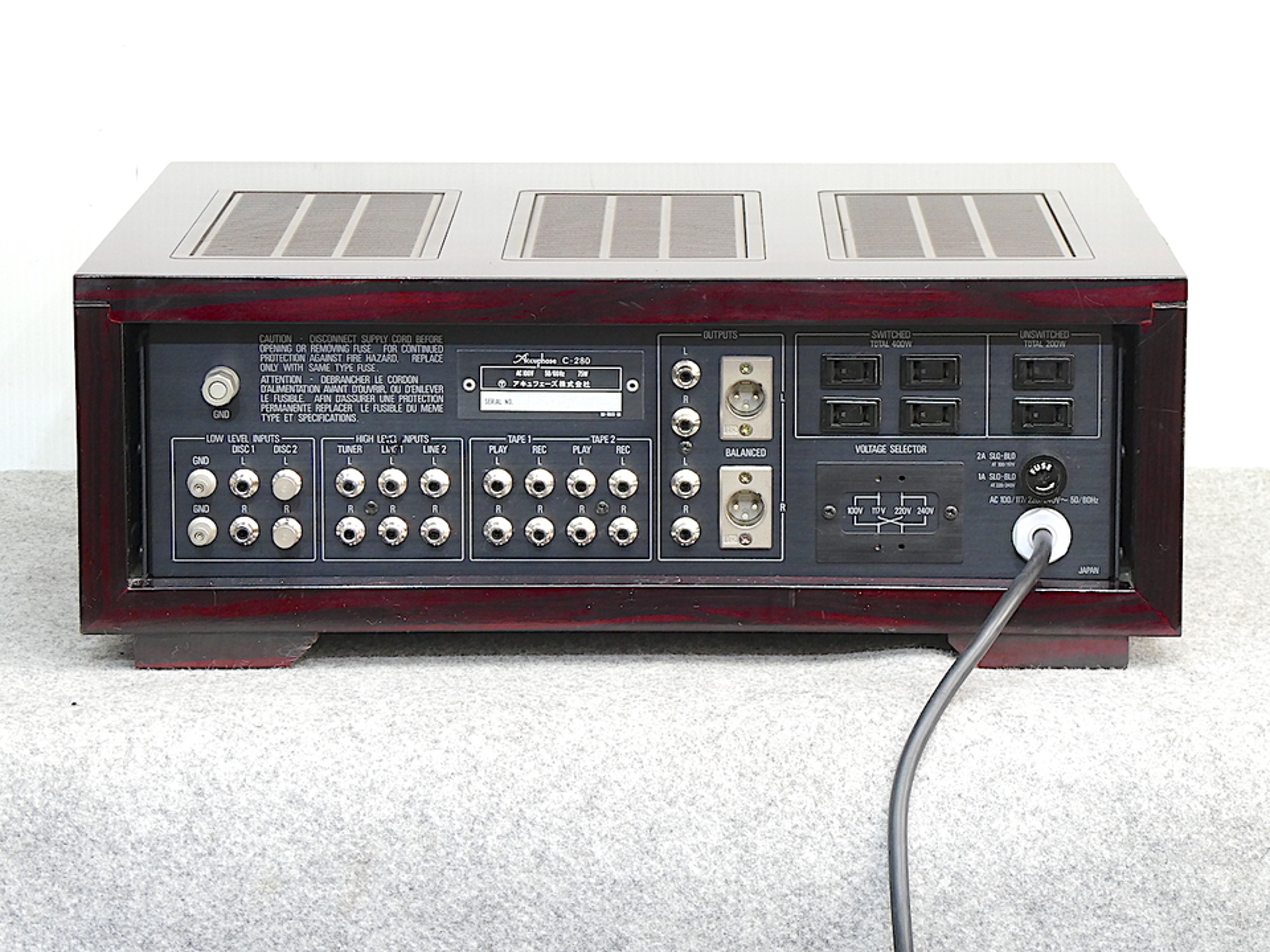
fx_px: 4953
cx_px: 635
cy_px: 476
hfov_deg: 14.6
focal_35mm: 135
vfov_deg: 11.0
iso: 200
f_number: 5.3
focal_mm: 24.2
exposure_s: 1/8
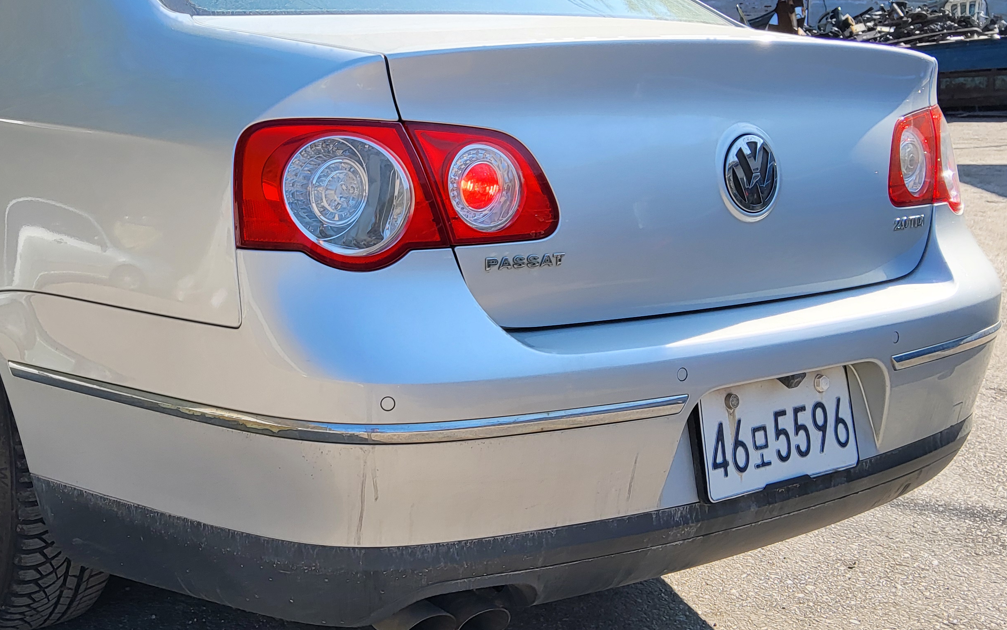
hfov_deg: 42.6
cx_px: 297
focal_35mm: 46
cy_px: 287
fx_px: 1263
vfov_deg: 28.0
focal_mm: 3.98
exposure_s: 1/293
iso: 12
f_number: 1.8
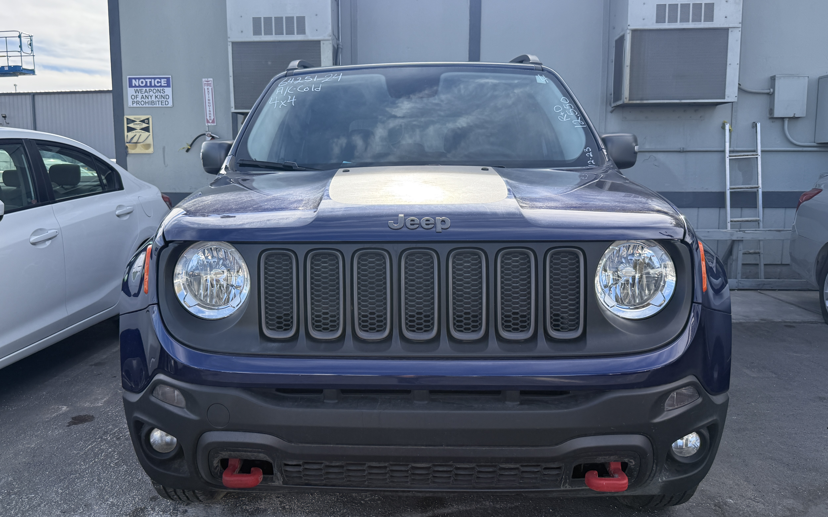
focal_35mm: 29
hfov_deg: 64.5
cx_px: 372
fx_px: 654
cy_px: 245
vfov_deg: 43.1
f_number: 1.78
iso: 100
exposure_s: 1/2053
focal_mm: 6.76
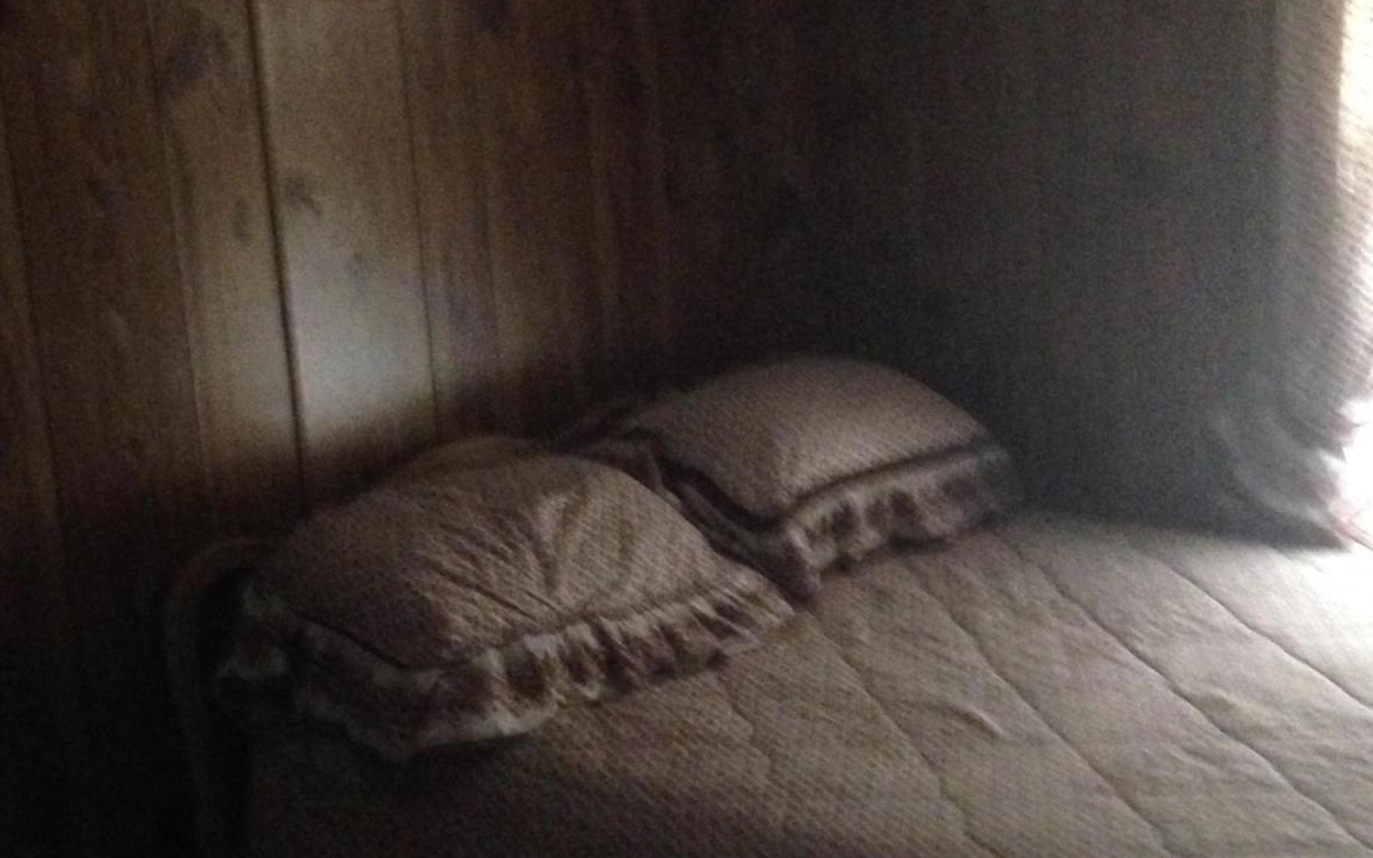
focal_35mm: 60
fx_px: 2245
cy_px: 447
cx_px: 549
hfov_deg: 33.9
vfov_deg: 21.6
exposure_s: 1/15
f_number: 2.4
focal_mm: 4.12
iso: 800
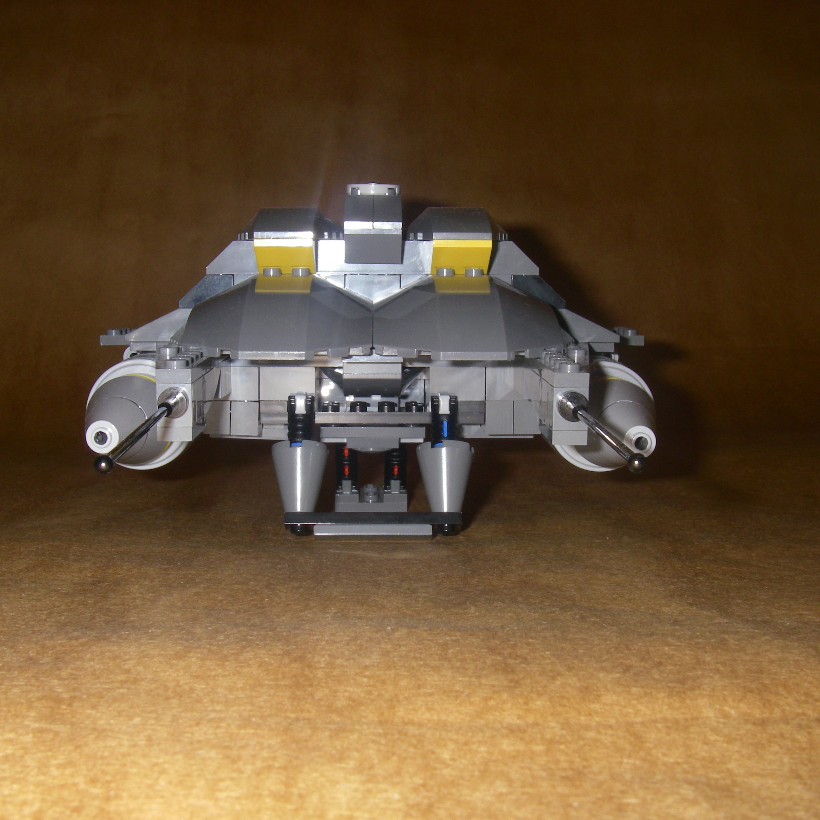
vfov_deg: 37.6
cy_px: 410
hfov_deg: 37.5
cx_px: 369
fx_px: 1206
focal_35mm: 45
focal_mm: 6.3
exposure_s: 1/40
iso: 64
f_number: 6.6
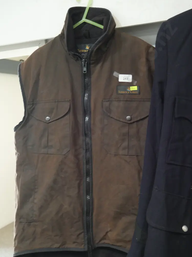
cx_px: 94
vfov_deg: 43.9
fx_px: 318
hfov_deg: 33.6
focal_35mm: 43
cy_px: 130
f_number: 4.6
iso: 1600
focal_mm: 21
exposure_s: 1/60
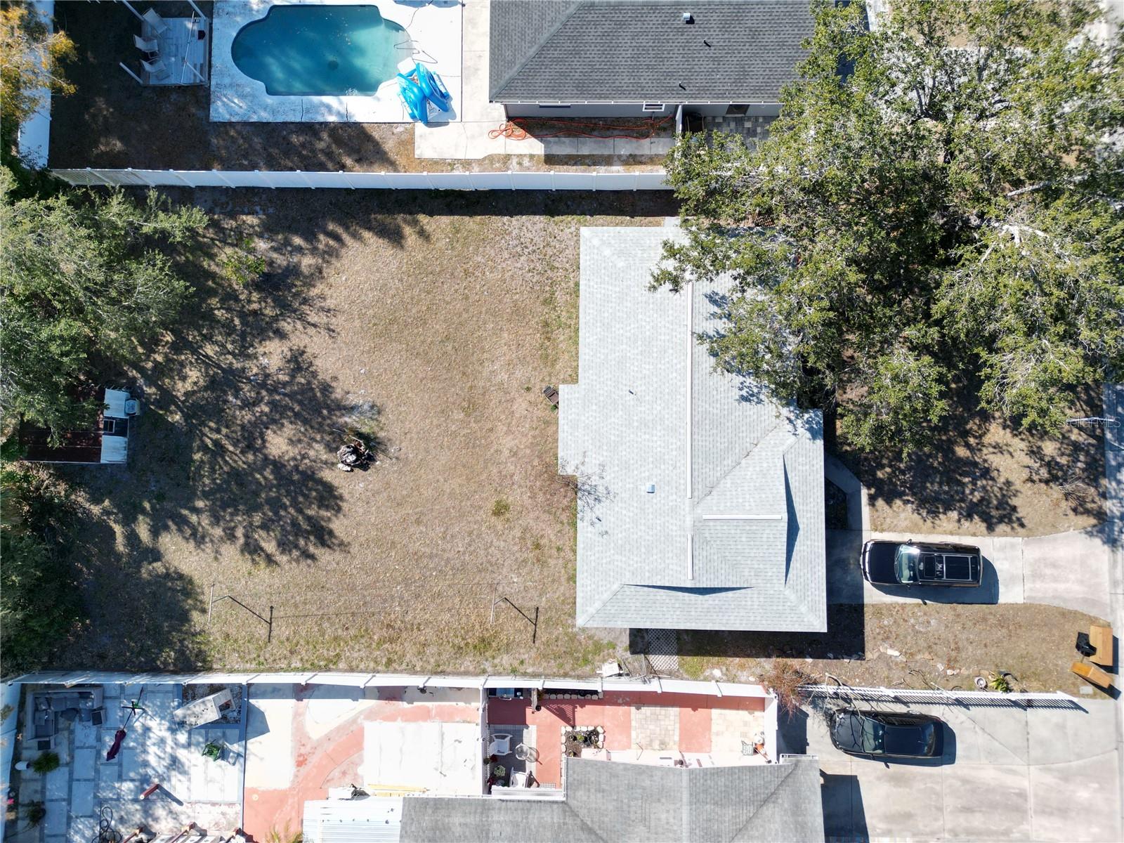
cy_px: 422
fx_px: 779
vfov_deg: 56.8
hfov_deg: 71.6
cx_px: 562
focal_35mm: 24
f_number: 1.7
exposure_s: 1/2000
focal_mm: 6.72
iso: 120
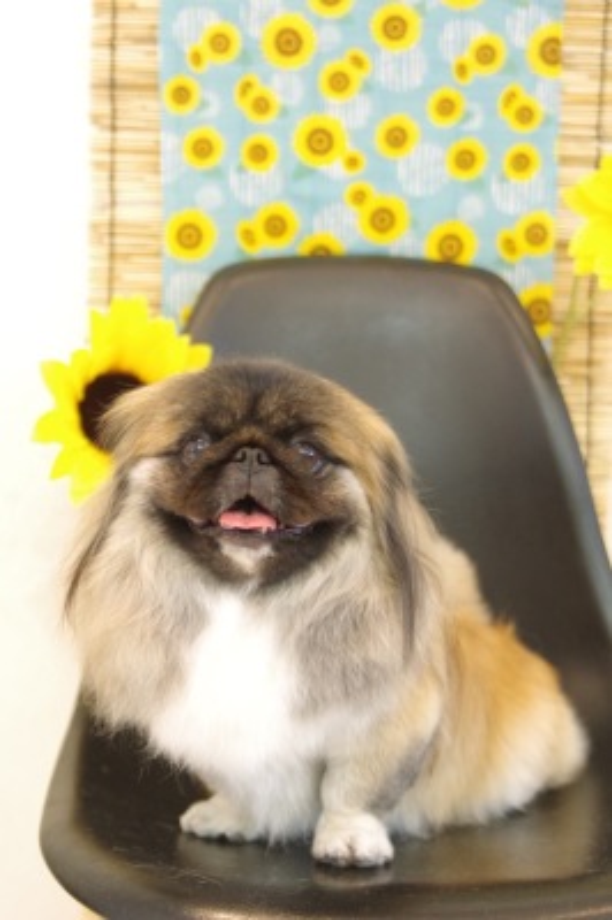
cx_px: 306
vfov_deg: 31.4
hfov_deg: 21.2
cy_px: 460
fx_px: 1635
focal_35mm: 64
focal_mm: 43
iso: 1600
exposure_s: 1/100
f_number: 2.8
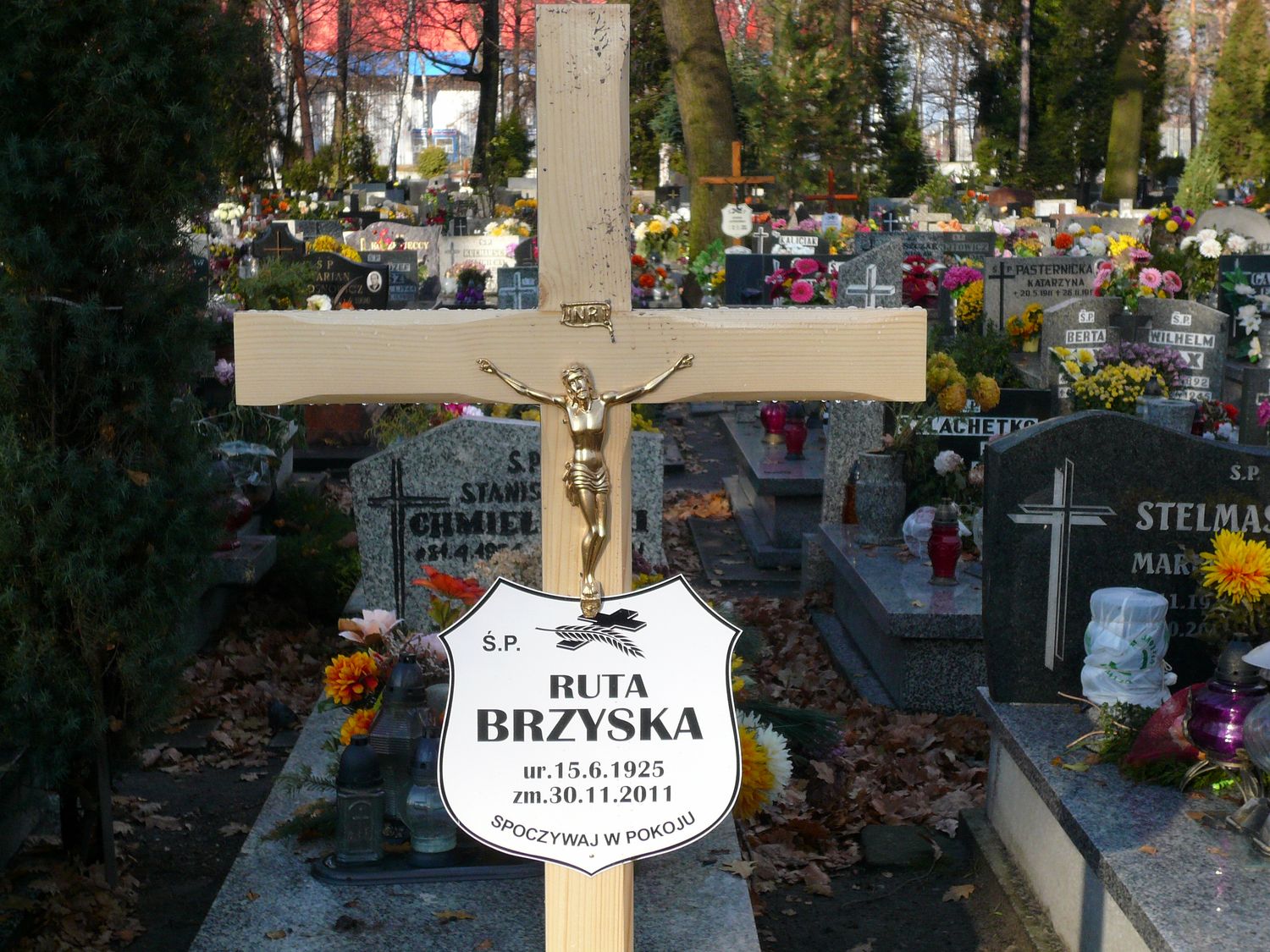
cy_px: 476
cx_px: 635
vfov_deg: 25.2
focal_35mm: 58
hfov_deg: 33.2
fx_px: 2128
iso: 100
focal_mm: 9.6
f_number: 4
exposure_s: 1/200
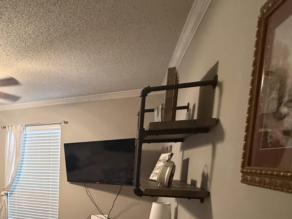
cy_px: 194
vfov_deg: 45.5
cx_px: 12
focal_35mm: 28
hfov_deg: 52.8
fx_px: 236
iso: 800
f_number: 2.2
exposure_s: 1/60
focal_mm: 2.22
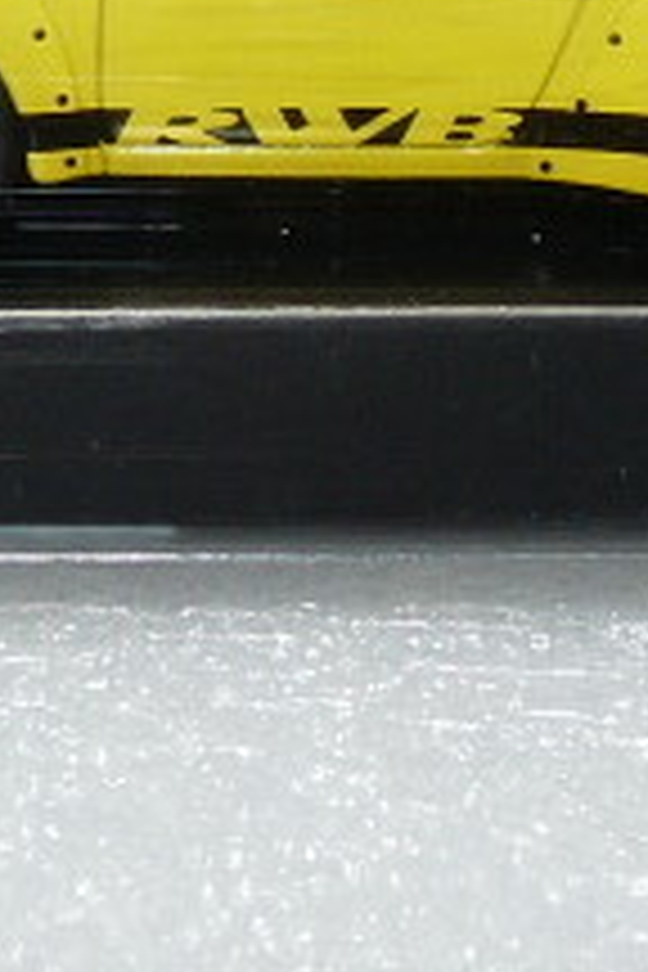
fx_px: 4239
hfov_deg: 8.7
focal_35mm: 157
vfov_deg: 12.9
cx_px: 171
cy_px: -72
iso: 100
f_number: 4
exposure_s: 1/30
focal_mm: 5.2
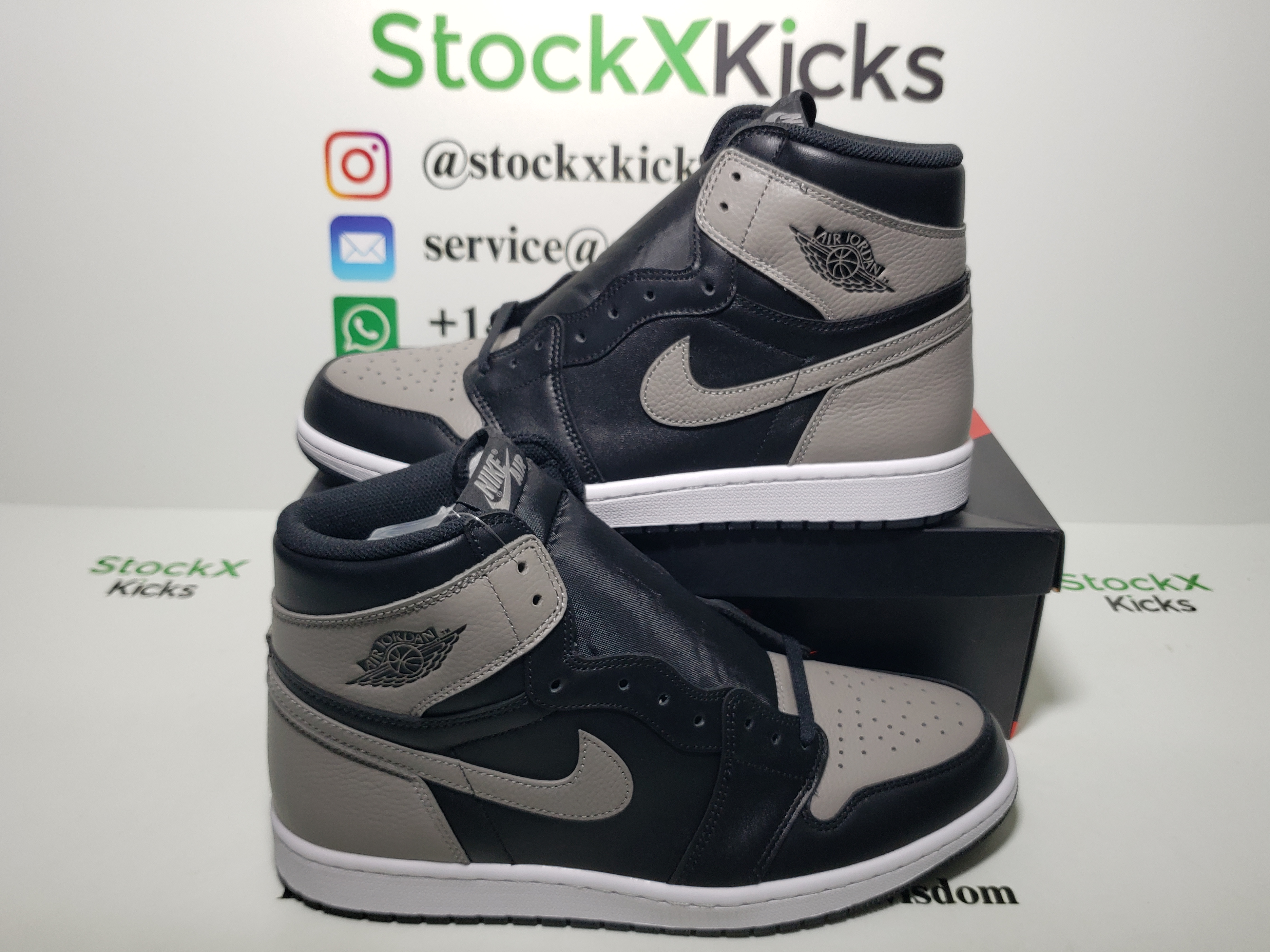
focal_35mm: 28
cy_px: 511
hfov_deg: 63.4
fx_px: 1027
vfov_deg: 49.7
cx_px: 642
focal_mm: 4.3
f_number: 1.5
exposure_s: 1/315
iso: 50
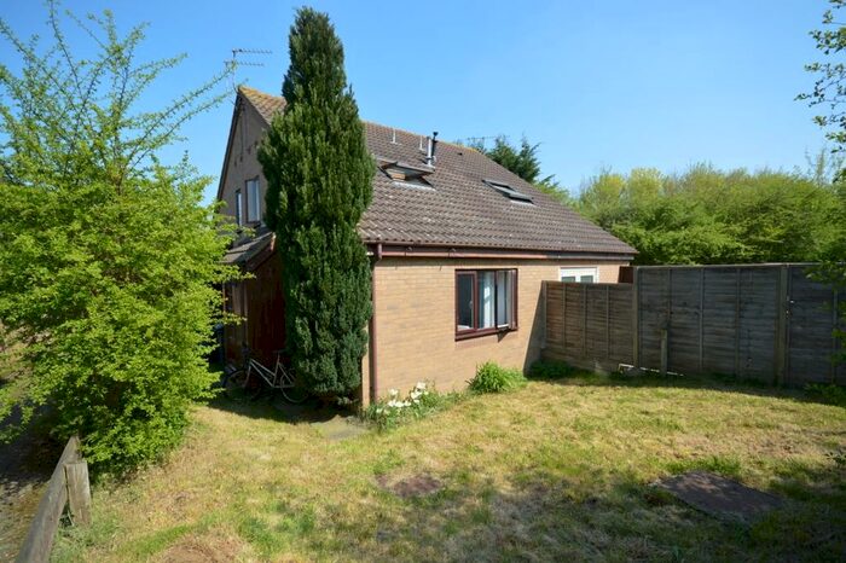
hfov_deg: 100.4
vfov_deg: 77.3
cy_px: 282
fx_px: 352
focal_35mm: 15
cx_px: 423
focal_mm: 10
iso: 100
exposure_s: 1/200
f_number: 7.1
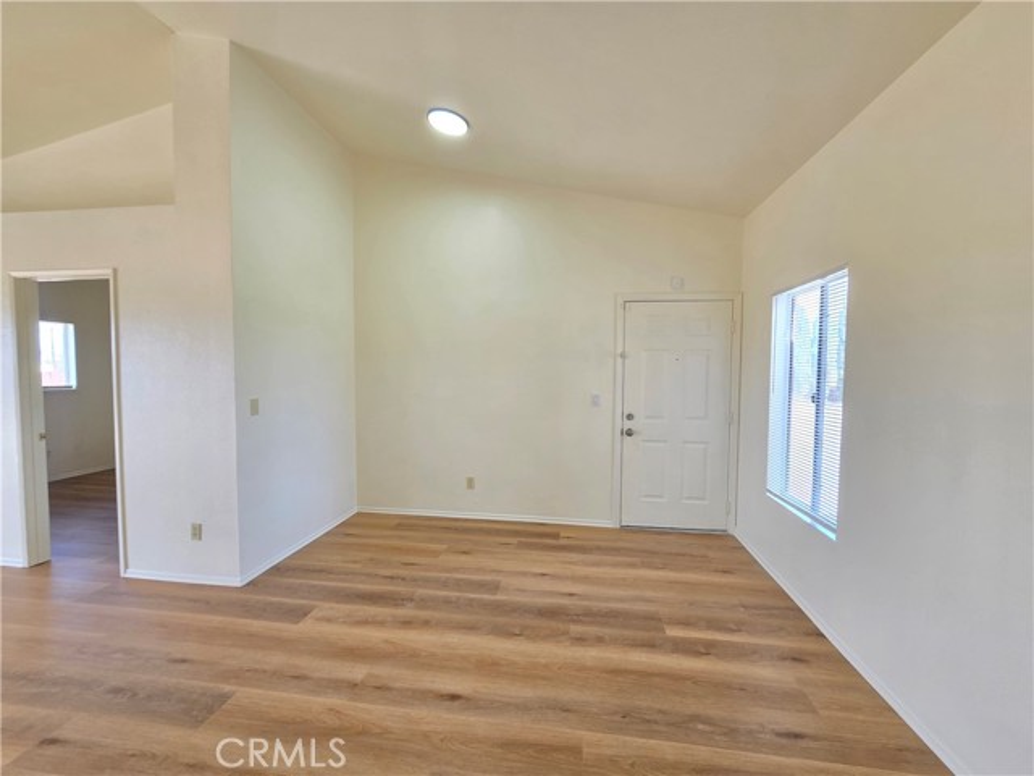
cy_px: 388
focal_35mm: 13
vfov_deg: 89.9
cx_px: 517
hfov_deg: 106.2
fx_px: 388
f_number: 2.2
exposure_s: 1/60
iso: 64
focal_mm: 2.2
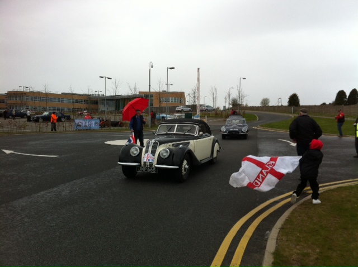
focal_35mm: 35
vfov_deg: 40.6
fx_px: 361
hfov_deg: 52.7
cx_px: 179
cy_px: 134
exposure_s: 1/529
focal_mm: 3.85
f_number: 2.8
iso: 80
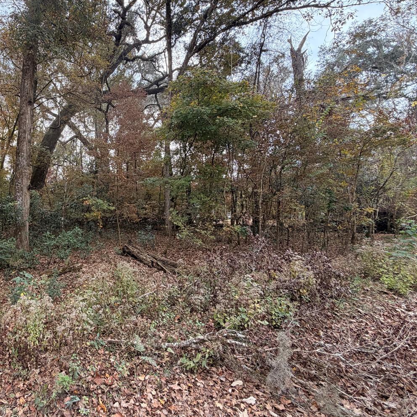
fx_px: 273
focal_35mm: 20
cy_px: 168
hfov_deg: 68.2
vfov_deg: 74.1
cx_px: 87
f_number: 2.2
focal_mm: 2.22
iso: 50
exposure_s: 1/223
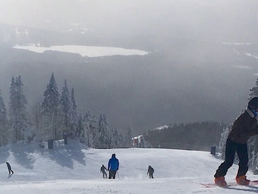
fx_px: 805
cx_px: 90
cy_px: 212
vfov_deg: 13.5
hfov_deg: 18.2
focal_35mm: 108
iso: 25
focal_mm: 4.15
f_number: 2.2
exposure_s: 1/9615
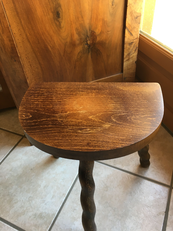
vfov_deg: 61.7
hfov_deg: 48.2
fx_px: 193
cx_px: 86
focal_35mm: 29
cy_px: 116
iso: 100
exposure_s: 1/33
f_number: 2.2
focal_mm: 4.15
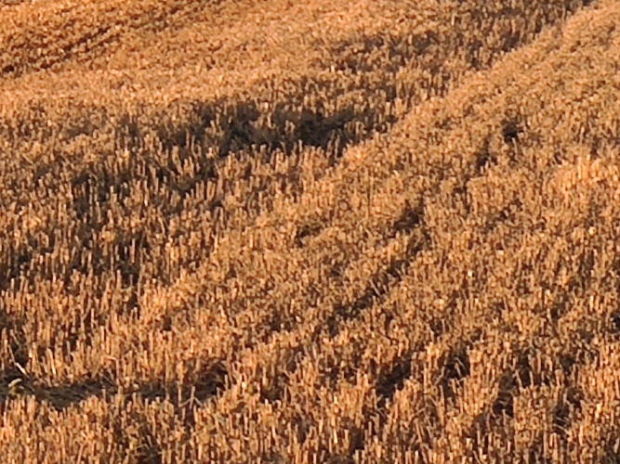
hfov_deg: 8.9
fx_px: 3331
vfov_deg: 7.5
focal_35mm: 186
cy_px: -599
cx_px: -1190
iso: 100
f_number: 2.2
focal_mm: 6.22
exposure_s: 1/258
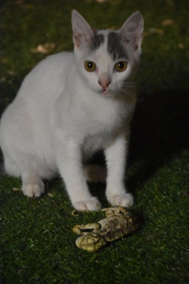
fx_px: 1713
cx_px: 94
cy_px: 142
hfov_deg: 6.3
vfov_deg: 9.5
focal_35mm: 218
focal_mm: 145
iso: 12800
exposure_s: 1/50
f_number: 6
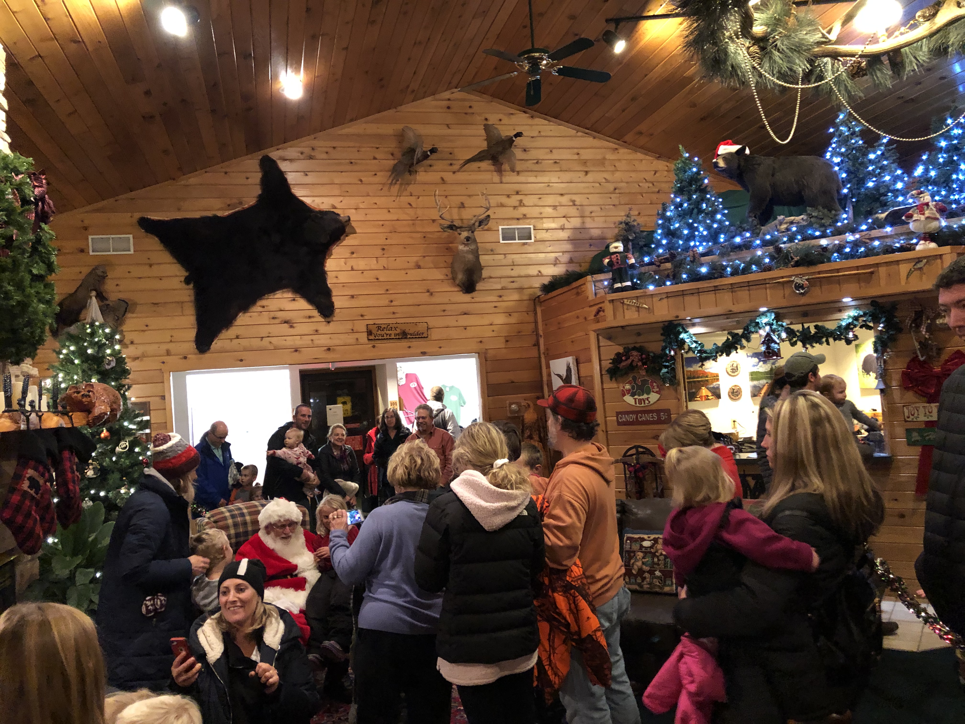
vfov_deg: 49.7
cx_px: 482
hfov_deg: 63.4
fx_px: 781
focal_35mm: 28
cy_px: 362
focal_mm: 3.99
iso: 100
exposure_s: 1/4
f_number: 1.8
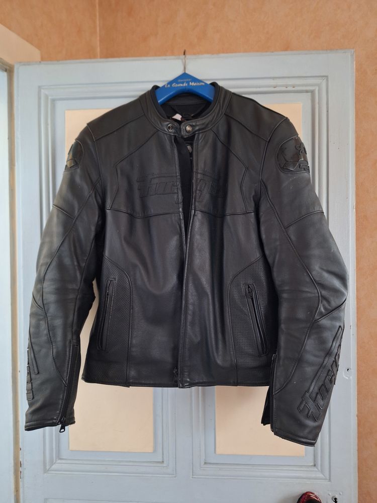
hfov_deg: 58.9
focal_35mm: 23
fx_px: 334
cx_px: 188
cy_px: 252
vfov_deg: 73.9
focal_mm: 5.54
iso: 400
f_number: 1.8
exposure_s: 1/20
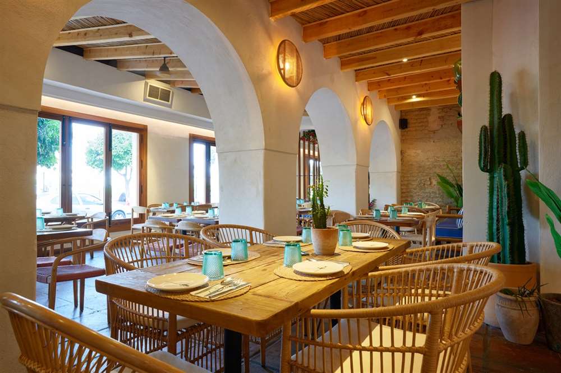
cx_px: 280
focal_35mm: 22
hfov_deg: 78.6
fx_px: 343
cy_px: 186
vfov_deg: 57.2
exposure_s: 1/2.5
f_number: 8
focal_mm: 22
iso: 200
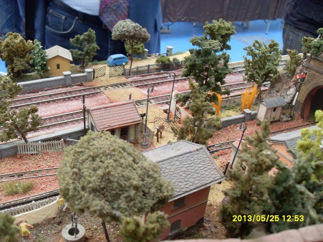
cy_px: 121
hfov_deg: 54.0
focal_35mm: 34
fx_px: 317
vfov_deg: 41.8
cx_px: 162
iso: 200
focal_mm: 6.3
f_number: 2.8
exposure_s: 1/8
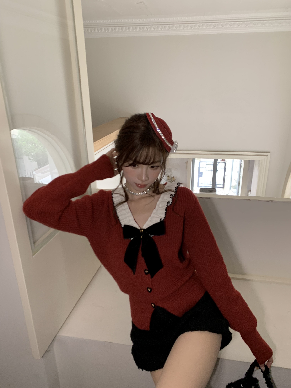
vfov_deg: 67.3
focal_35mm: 26
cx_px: 146
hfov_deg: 53.1
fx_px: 291
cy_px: 194
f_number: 1.8
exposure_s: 1/65
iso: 100
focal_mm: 4.25
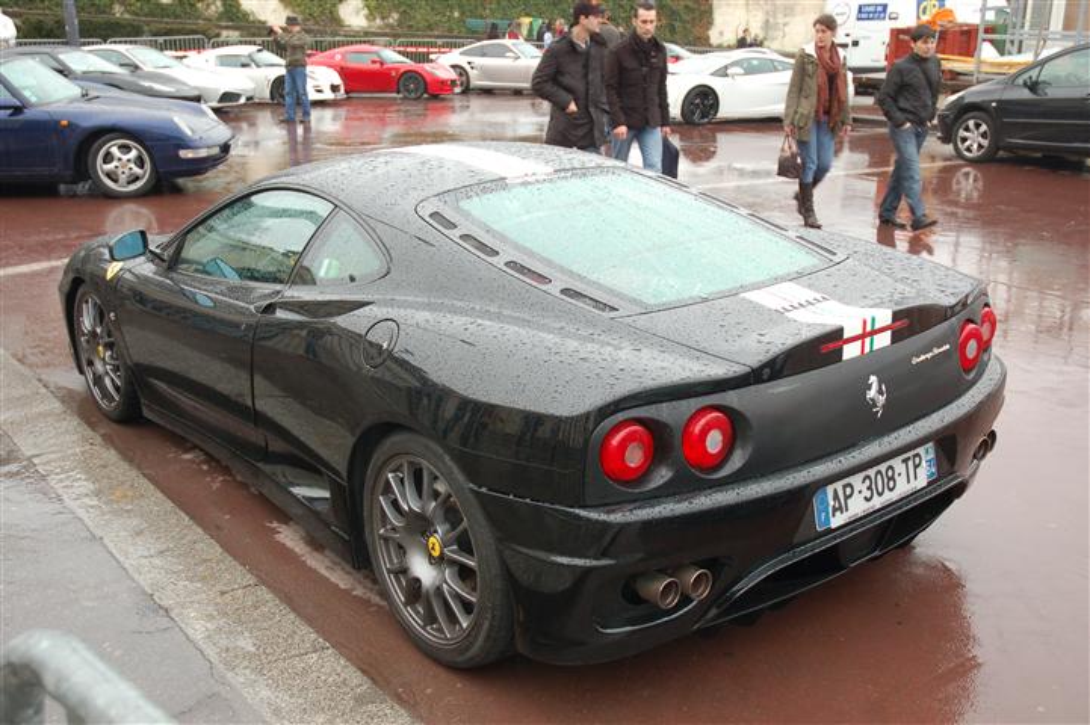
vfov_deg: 33.0
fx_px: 1226
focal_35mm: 40
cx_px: 545
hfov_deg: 47.9
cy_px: 362
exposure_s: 1/50
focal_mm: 27
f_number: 3.8
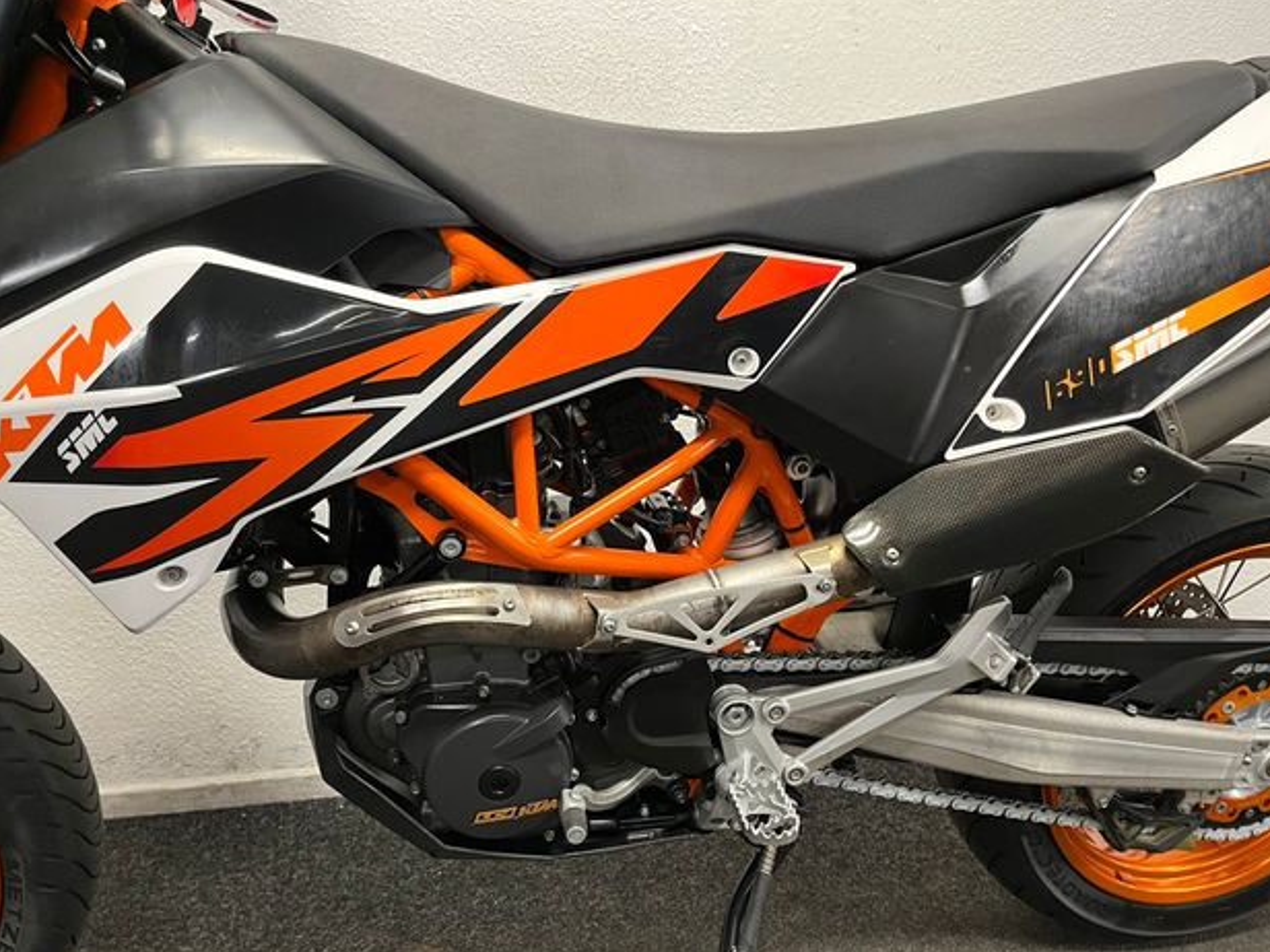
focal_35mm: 27
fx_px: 991
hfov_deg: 65.3
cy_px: 482
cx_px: 625
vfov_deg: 51.4
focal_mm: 5.1
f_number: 1.6
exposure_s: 1/50
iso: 320
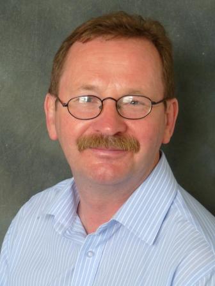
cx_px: 108
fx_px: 836
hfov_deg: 14.6
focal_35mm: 101
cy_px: 143
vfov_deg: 19.4
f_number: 3.6
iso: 250
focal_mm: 18
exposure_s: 1/40
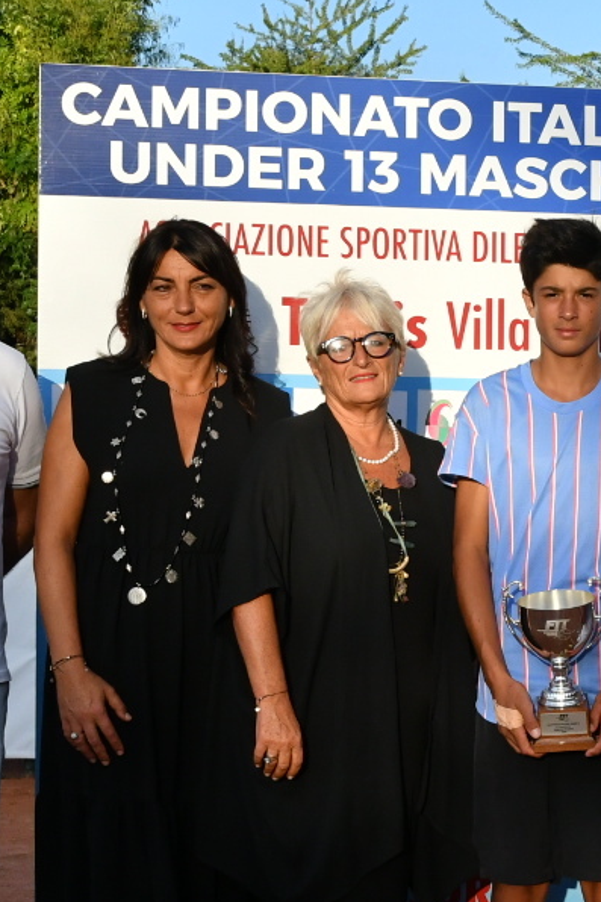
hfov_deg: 12.6
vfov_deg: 19.3
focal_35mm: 106
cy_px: 518
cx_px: 713
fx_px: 2656
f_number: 7.1
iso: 800
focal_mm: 26
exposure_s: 1/2000
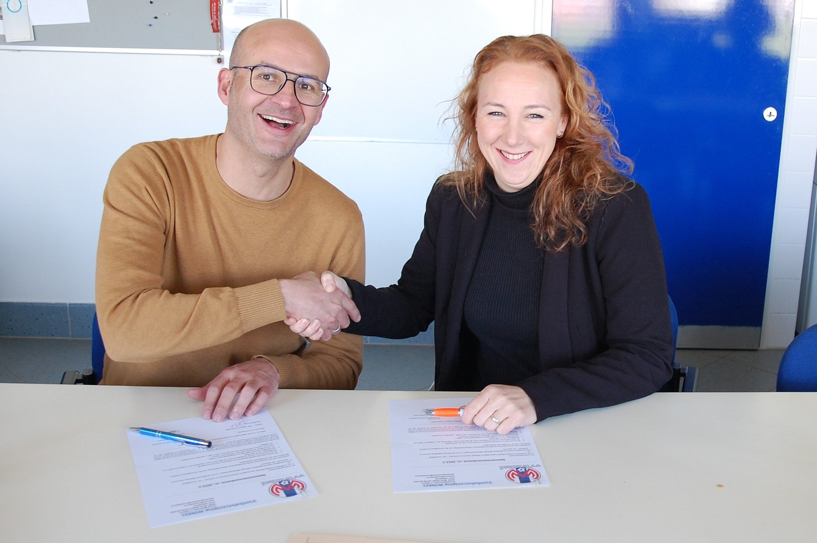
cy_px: 272
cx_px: 408
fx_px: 646
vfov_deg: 45.6
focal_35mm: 28
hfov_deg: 64.6
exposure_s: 1/50
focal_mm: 19
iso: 400
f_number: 3.5
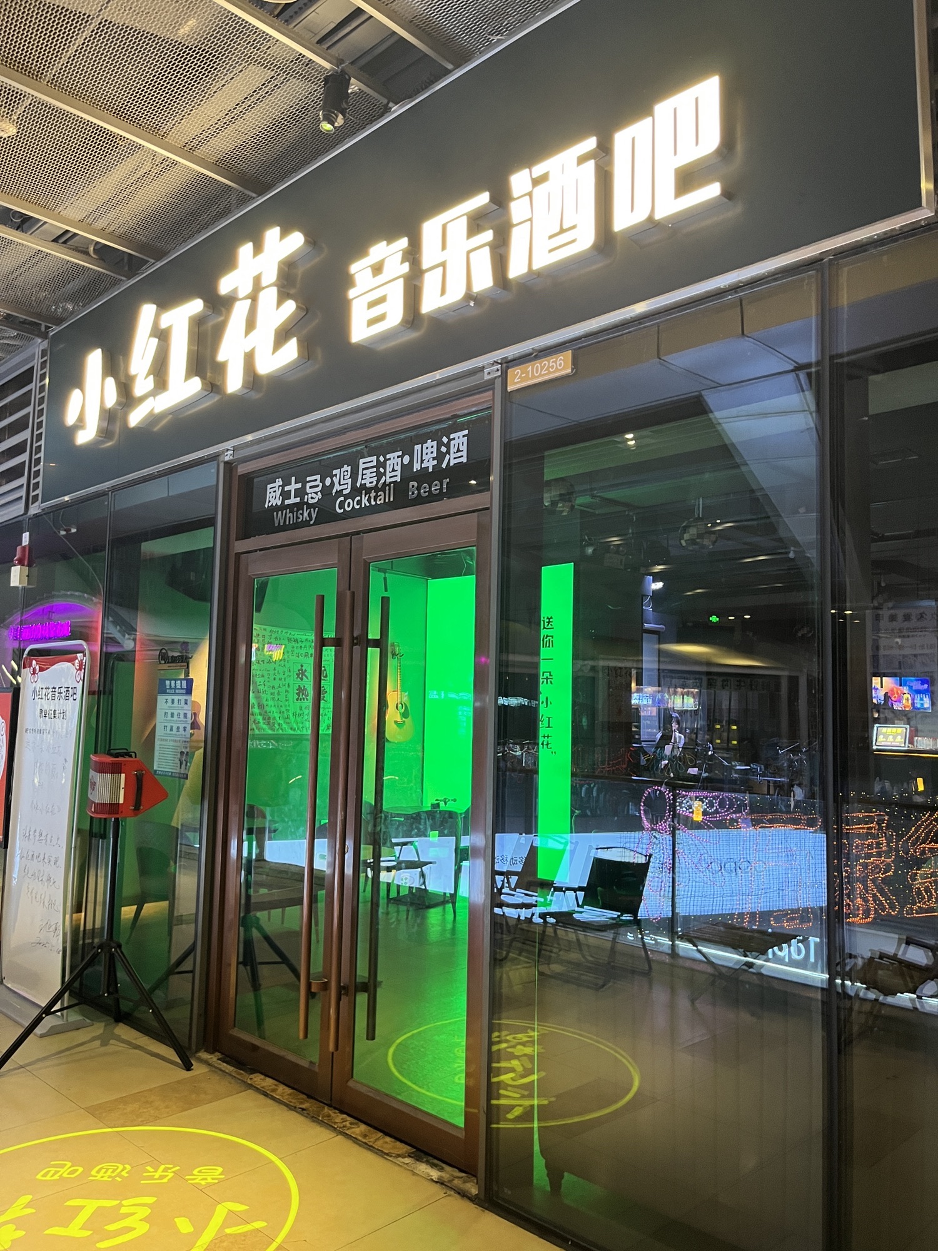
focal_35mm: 26
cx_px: 469
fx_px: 939
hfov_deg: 53.1
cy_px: 626
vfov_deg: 67.3
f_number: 1.6
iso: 200
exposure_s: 1/50
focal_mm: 5.1
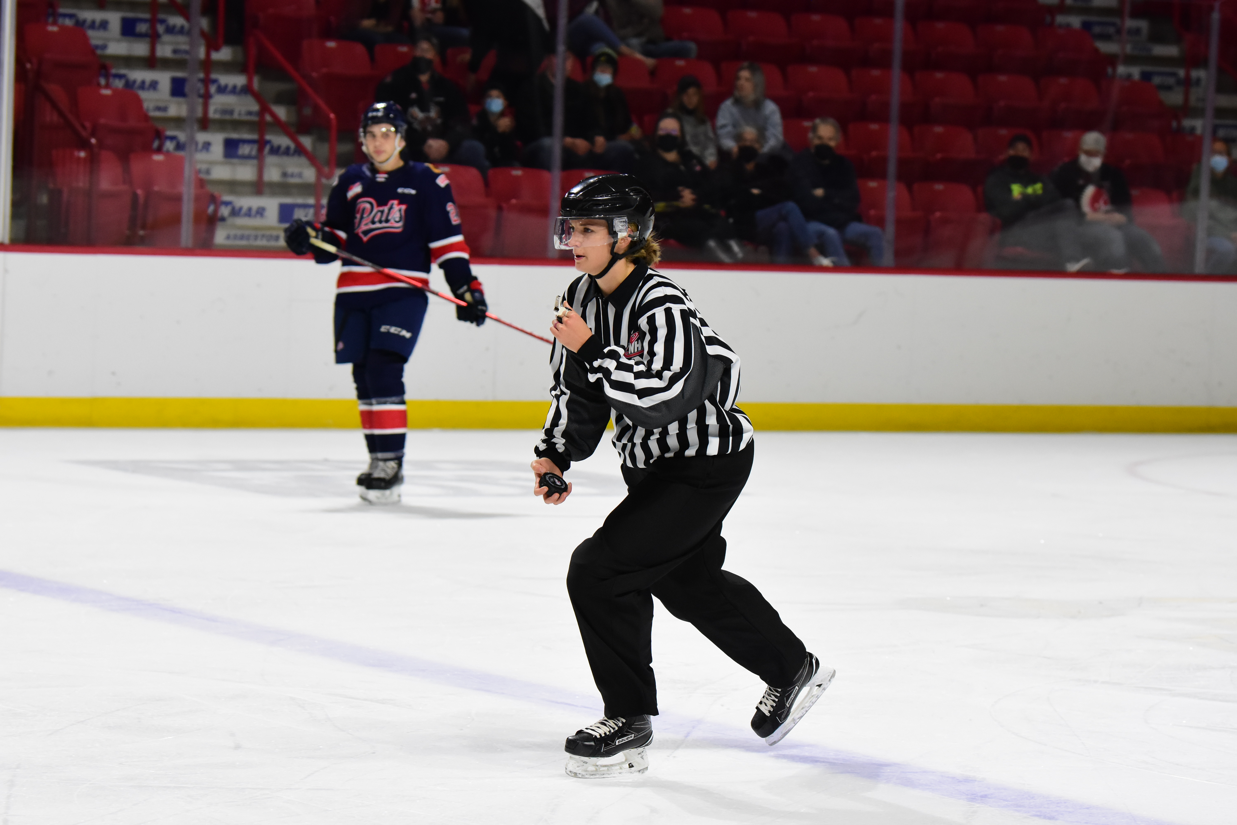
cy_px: 412
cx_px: 618
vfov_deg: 9.6
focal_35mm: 142
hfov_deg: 14.4
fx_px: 4896
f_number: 4
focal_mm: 95
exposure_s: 1/1000
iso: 2000
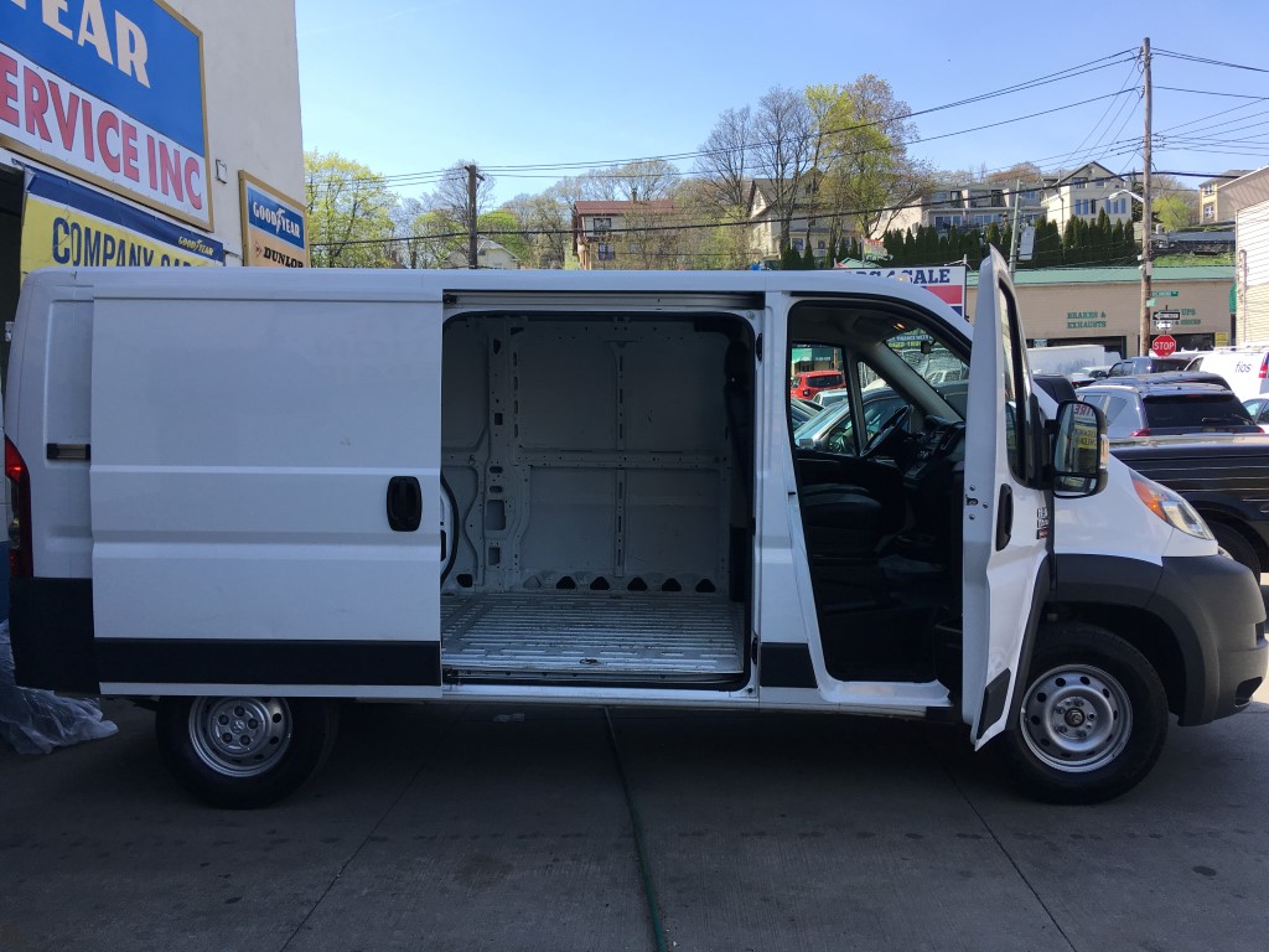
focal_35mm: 29
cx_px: 634
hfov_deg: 61.7
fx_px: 1063
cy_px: 476
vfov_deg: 48.2
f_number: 2.2
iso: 25
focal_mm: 4.15
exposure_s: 1/718
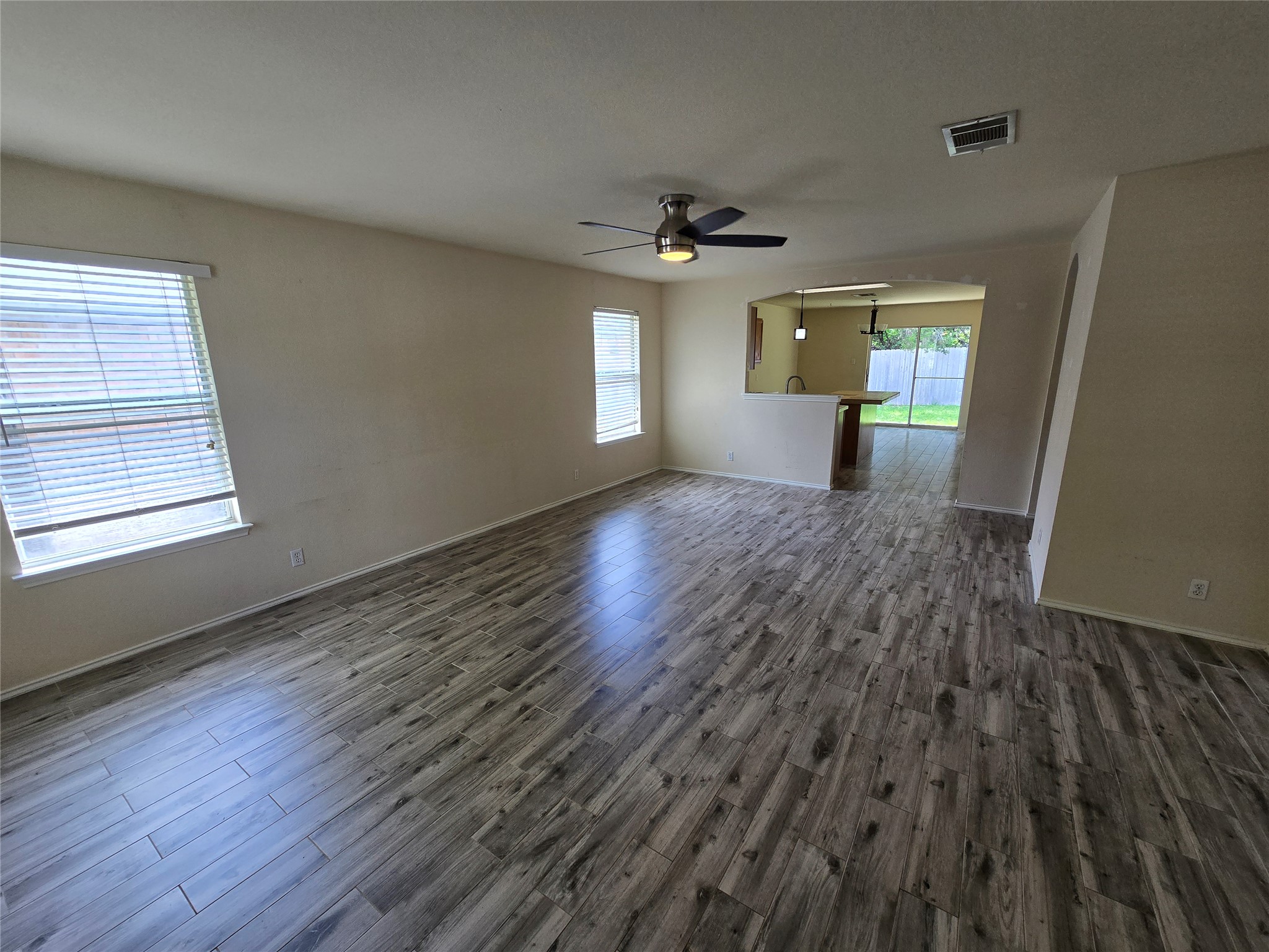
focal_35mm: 13
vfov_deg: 89.9
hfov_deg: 106.2
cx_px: 634
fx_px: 477
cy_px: 476
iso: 80
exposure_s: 1/120
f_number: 2.2
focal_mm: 2.2
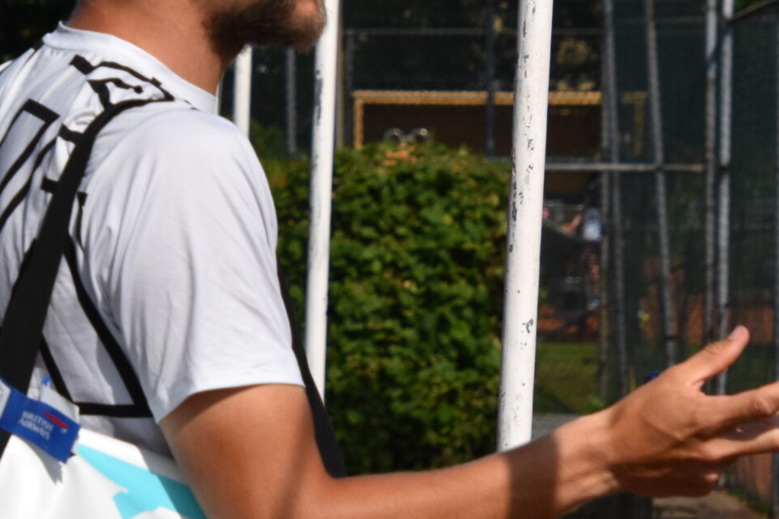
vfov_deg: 4.0
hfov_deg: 6.0
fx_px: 7486
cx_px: 272
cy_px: 248
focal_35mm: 346
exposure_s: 1/2000
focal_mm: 86
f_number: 8
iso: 400
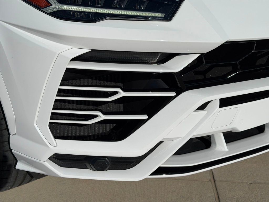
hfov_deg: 39.7
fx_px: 373
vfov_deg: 30.3
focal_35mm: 48
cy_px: 101
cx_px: 134
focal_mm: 6.76
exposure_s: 1/16129
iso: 64
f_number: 1.78
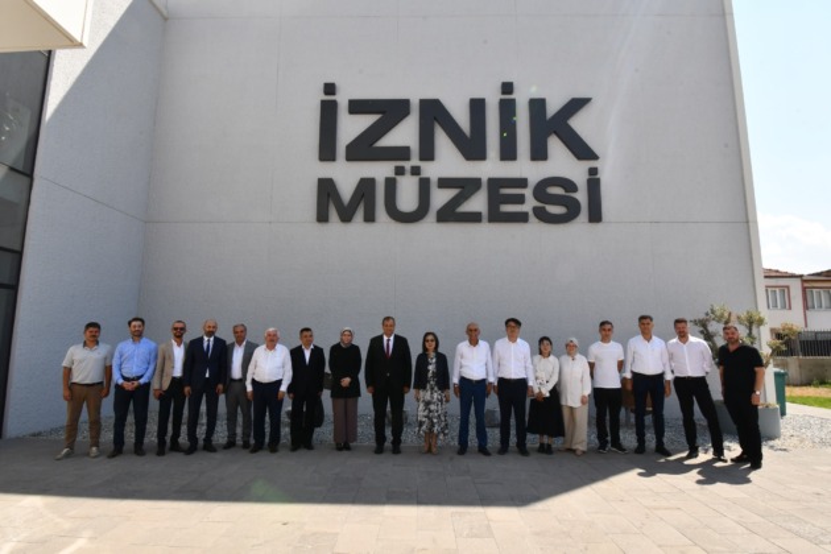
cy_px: 277
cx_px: 416
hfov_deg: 86.9
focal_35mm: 19
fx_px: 439
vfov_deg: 64.6
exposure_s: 1/250
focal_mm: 13
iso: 640
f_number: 20
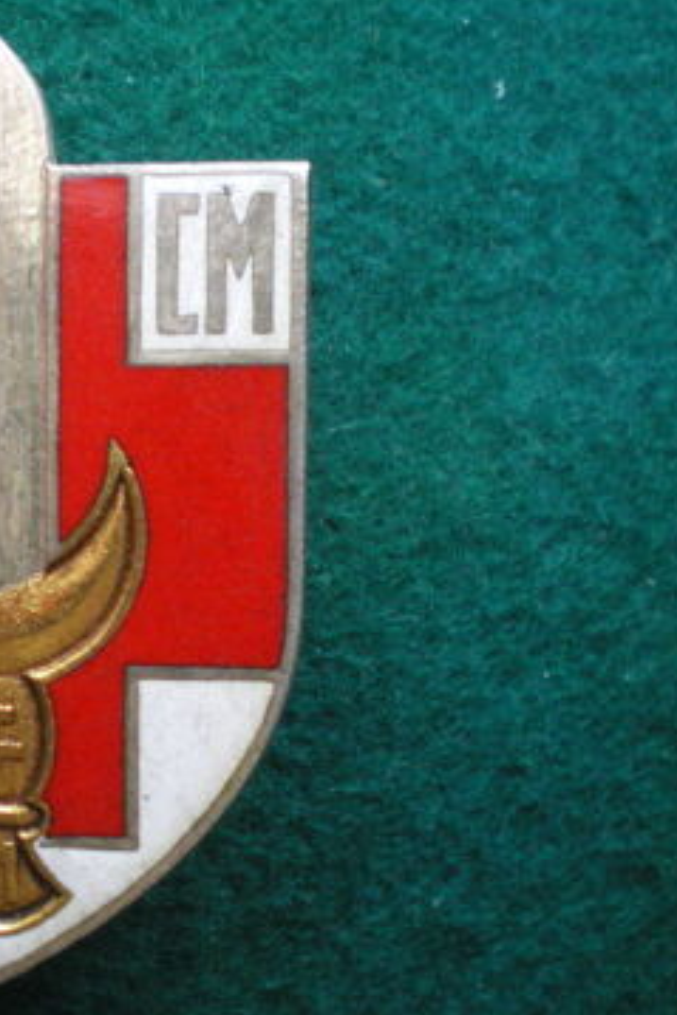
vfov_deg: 37.5
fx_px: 1493
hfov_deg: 24.5
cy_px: 508
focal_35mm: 53
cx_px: 17
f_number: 3.1
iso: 400
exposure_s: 1/30
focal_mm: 6.3
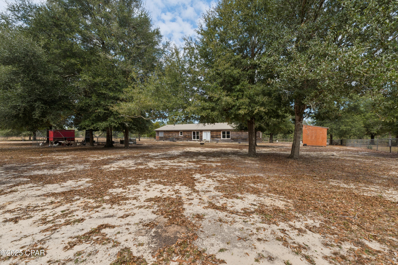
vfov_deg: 77.3
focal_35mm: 15
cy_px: 132
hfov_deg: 100.4
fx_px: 166
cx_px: 199
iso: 100
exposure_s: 1/100
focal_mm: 10
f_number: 10
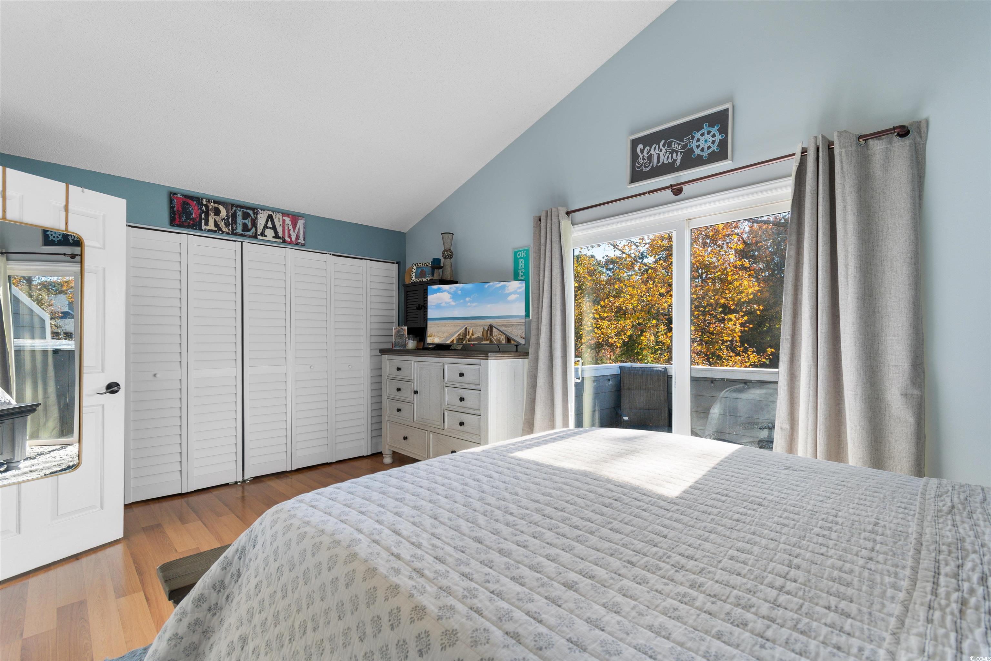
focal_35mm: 15
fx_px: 413
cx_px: 496
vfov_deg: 77.3
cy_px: 330
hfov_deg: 100.4
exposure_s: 1/15
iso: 100
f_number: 4.5
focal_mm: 10
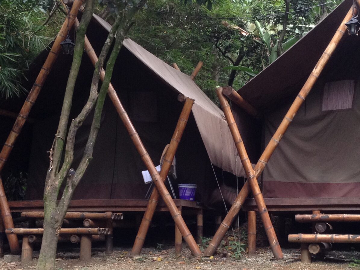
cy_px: 171
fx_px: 780
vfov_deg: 19.6
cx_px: 227
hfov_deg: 25.9
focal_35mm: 75
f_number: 2.4
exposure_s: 1/120
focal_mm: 4.28
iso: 80
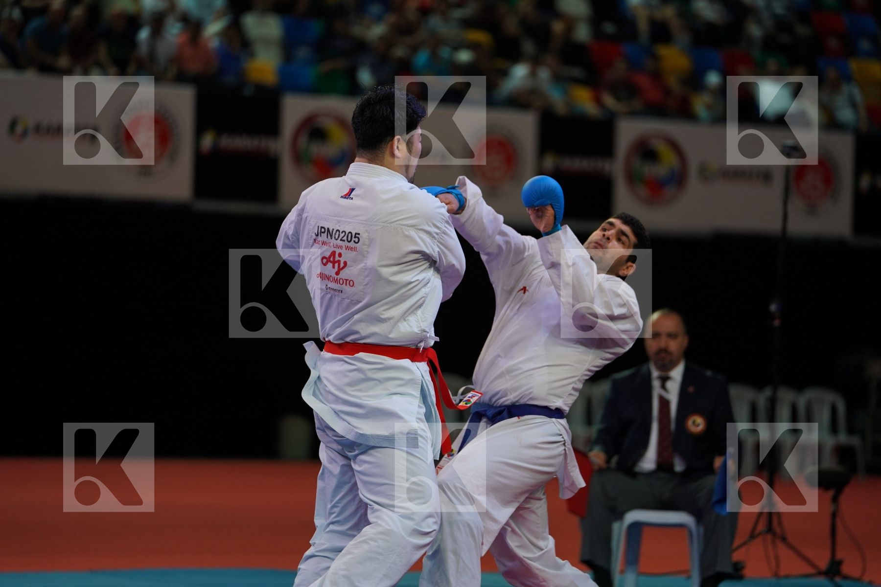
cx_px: 440
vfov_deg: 7.9
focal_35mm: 174
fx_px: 4258
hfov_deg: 11.8
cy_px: 294
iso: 500
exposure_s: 1/1000
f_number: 2.8
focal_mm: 174
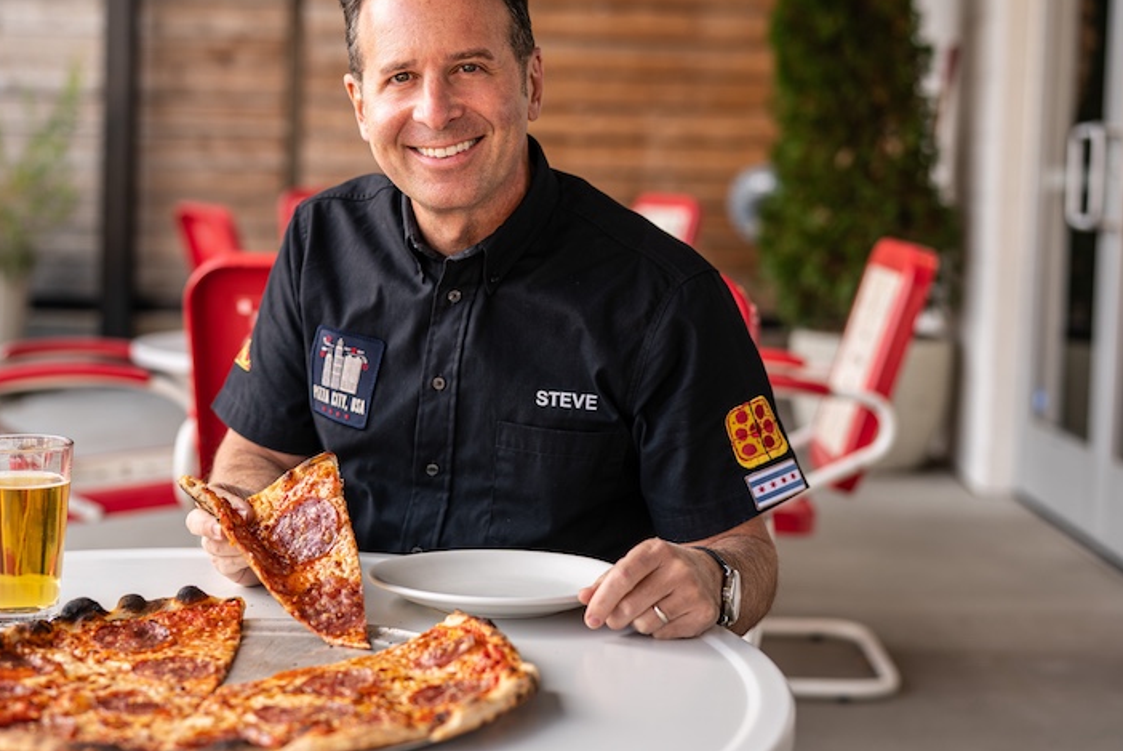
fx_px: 1842
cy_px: 333
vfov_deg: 23.0
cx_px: 538
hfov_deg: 33.9
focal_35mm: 59
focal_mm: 50
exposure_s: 1/250
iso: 100
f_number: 2
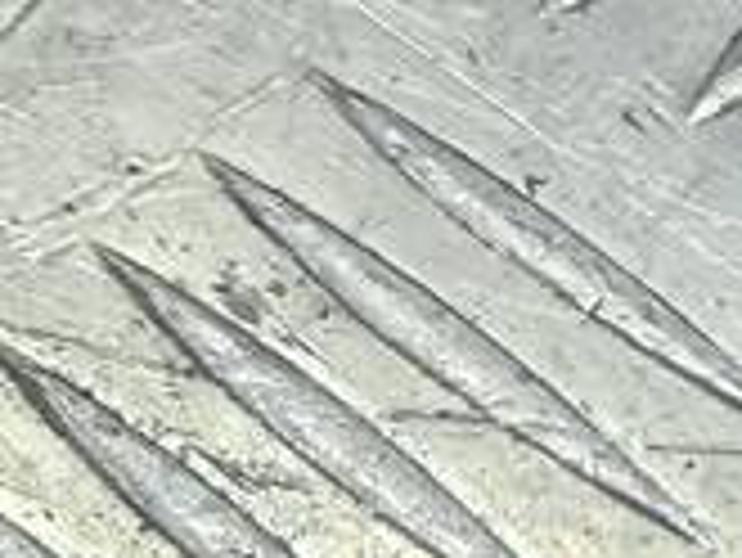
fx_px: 3325
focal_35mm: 155
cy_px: -432
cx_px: -1295
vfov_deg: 9.2
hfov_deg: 10.2
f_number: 1.8
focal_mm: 4.6
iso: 80
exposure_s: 1/50
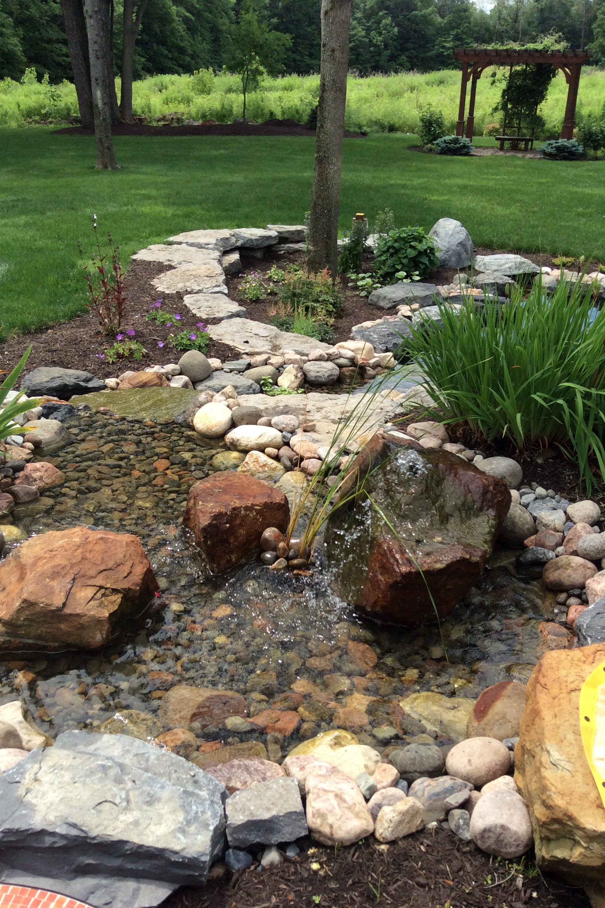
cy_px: 449
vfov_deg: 55.8
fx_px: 857
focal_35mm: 34
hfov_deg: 38.9
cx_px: 280
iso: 32
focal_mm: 3.3
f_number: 2.4
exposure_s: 1/853
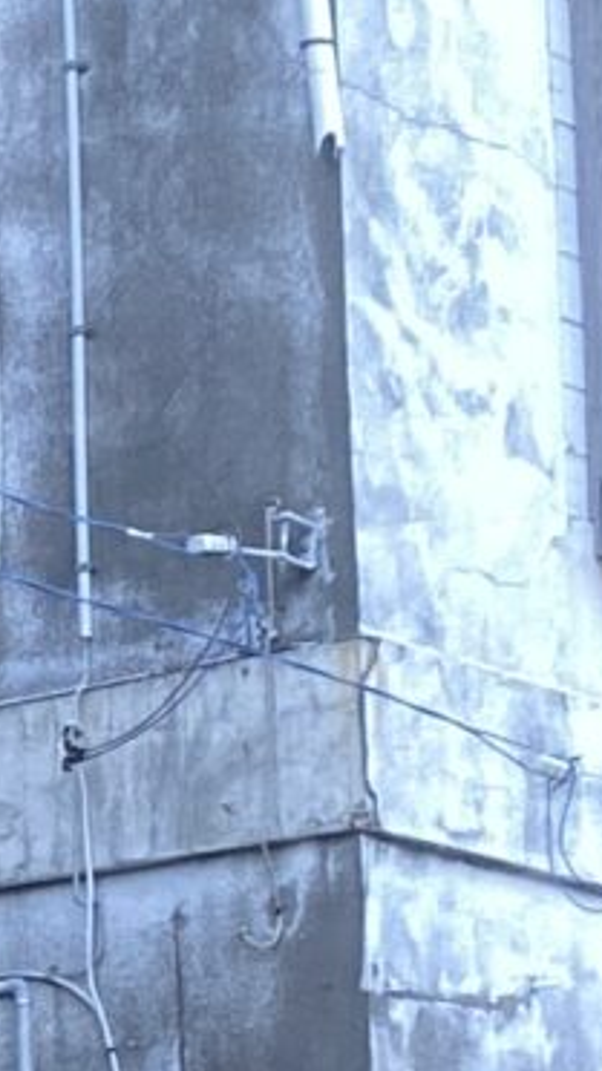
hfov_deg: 5.8
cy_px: 1494
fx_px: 5539
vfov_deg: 10.7
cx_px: -1152
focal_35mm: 195
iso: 80
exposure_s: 1/121
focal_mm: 4.25
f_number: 1.8
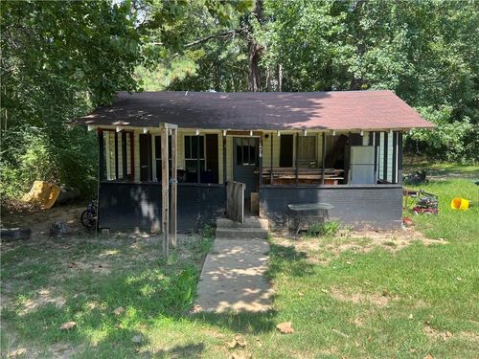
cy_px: 180
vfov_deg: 53.1
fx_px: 360
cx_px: 240
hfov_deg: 67.3
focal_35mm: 26
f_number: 1.5
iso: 50
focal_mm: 5.7
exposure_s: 1/957
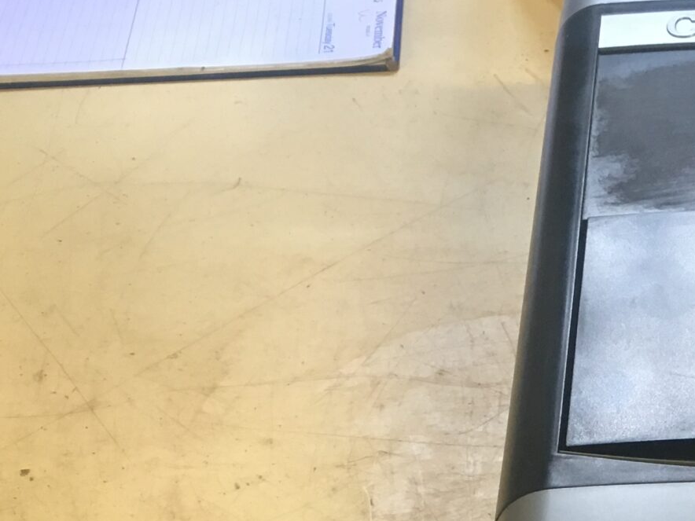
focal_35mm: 84
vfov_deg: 16.7
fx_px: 1687
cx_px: 780
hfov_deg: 21.9
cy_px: 651
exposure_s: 1/33
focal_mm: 4.15
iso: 125
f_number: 2.2
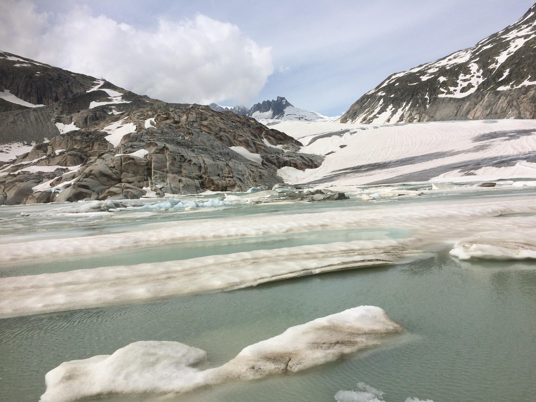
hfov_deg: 61.7
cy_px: 201
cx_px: 268
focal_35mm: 29
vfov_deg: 48.2
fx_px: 449
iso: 40
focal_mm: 4.15
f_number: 2.2
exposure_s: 1/5882
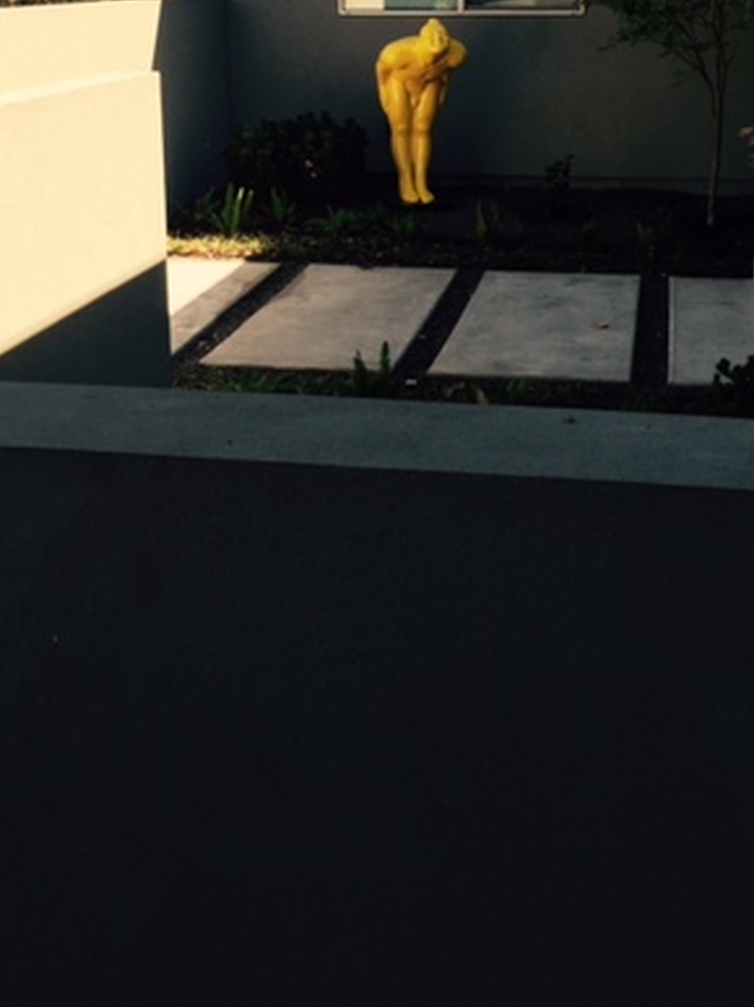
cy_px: 273
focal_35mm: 48
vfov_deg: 38.8
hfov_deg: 30.2
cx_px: 408
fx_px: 1395
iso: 32
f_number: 2.2
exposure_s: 1/599
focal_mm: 4.15
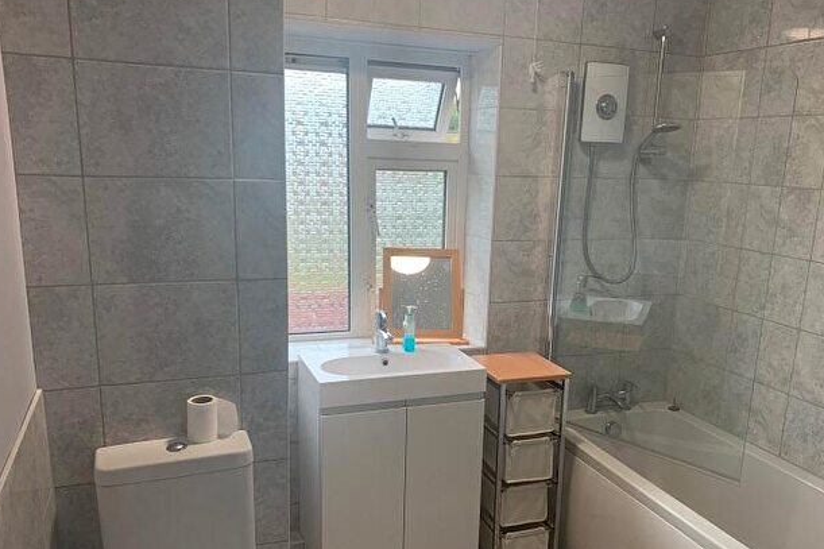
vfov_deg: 42.1
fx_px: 709
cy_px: 335
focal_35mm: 31
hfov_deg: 60.2
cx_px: 454
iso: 100
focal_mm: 4.25
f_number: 1.8
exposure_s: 1/102
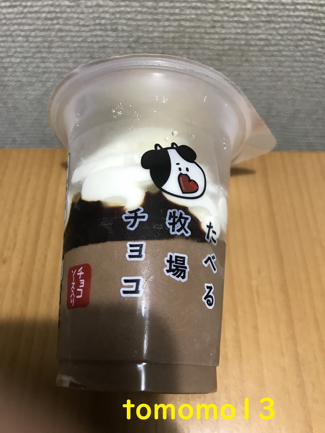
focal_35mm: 28
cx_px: 162
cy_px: 216
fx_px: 351
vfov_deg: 63.4
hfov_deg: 49.7
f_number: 1.8
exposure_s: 1/30
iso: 40
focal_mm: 3.99
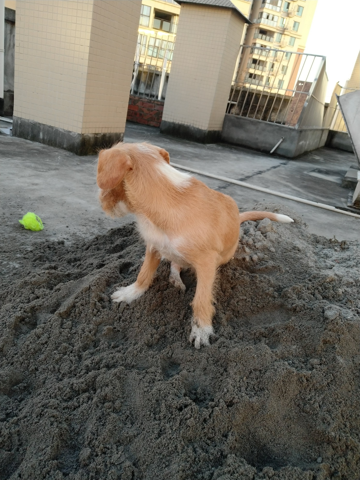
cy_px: 240
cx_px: 180
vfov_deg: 65.3
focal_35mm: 27
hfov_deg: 51.4
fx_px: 374
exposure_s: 1/198
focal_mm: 3.95
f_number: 1.8
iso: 197
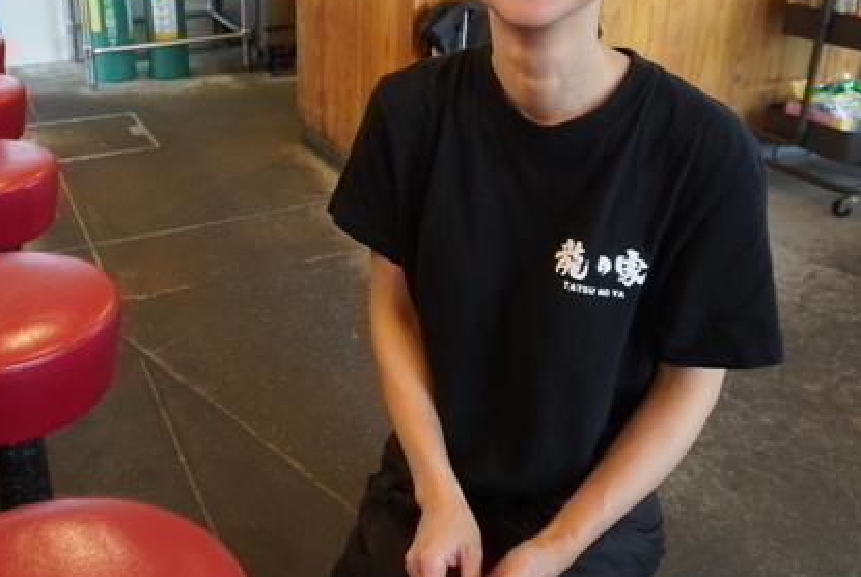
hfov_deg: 51.1
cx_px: 305
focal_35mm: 37
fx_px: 886
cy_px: 185
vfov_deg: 35.6
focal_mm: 16
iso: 2000
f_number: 4
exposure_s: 1/160
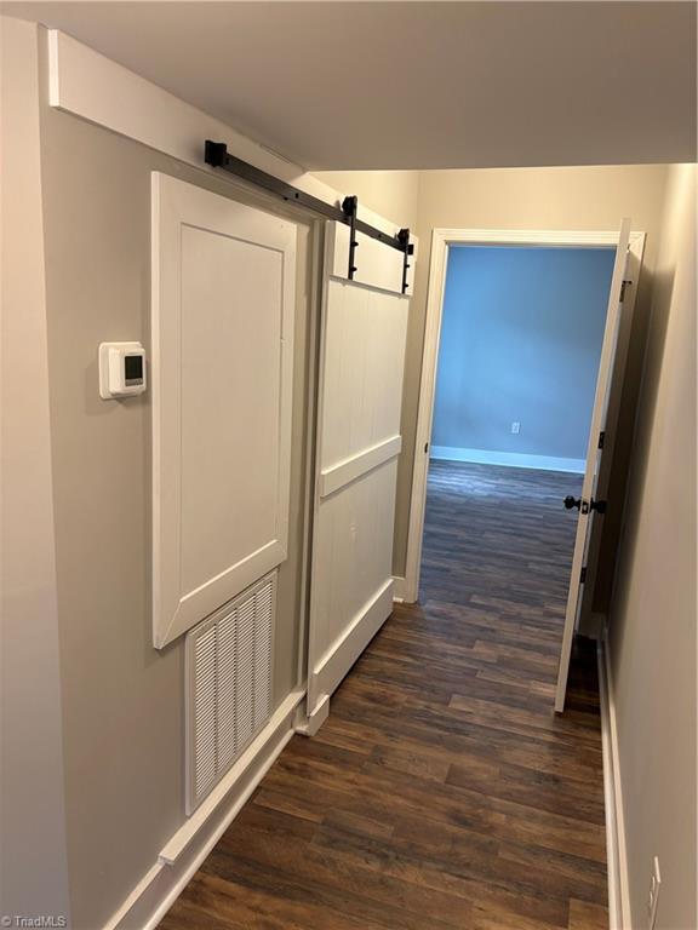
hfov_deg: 53.1
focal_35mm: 26
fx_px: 699
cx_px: 349
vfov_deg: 67.3
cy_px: 465
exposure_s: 1/60
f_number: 1.6
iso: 160
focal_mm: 5.96
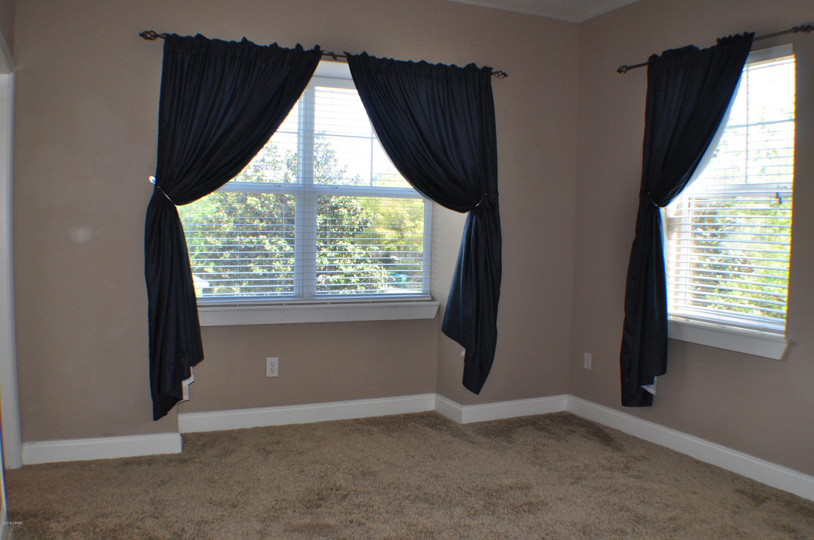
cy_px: 270
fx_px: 881
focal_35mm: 39
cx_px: 407
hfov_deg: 49.6
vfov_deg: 34.1
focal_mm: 26
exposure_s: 1/60
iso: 400
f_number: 8
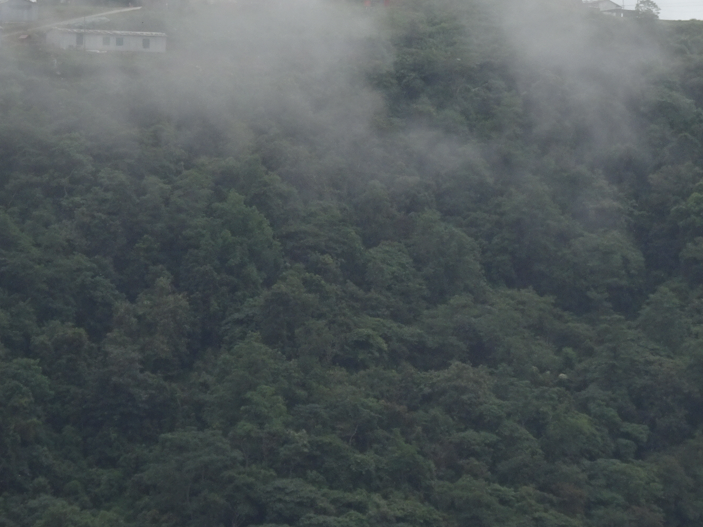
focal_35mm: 348
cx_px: 466
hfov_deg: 5.7
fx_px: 7067
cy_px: 184
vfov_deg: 4.3
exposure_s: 1/400
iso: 80
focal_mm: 32.24
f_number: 5.6
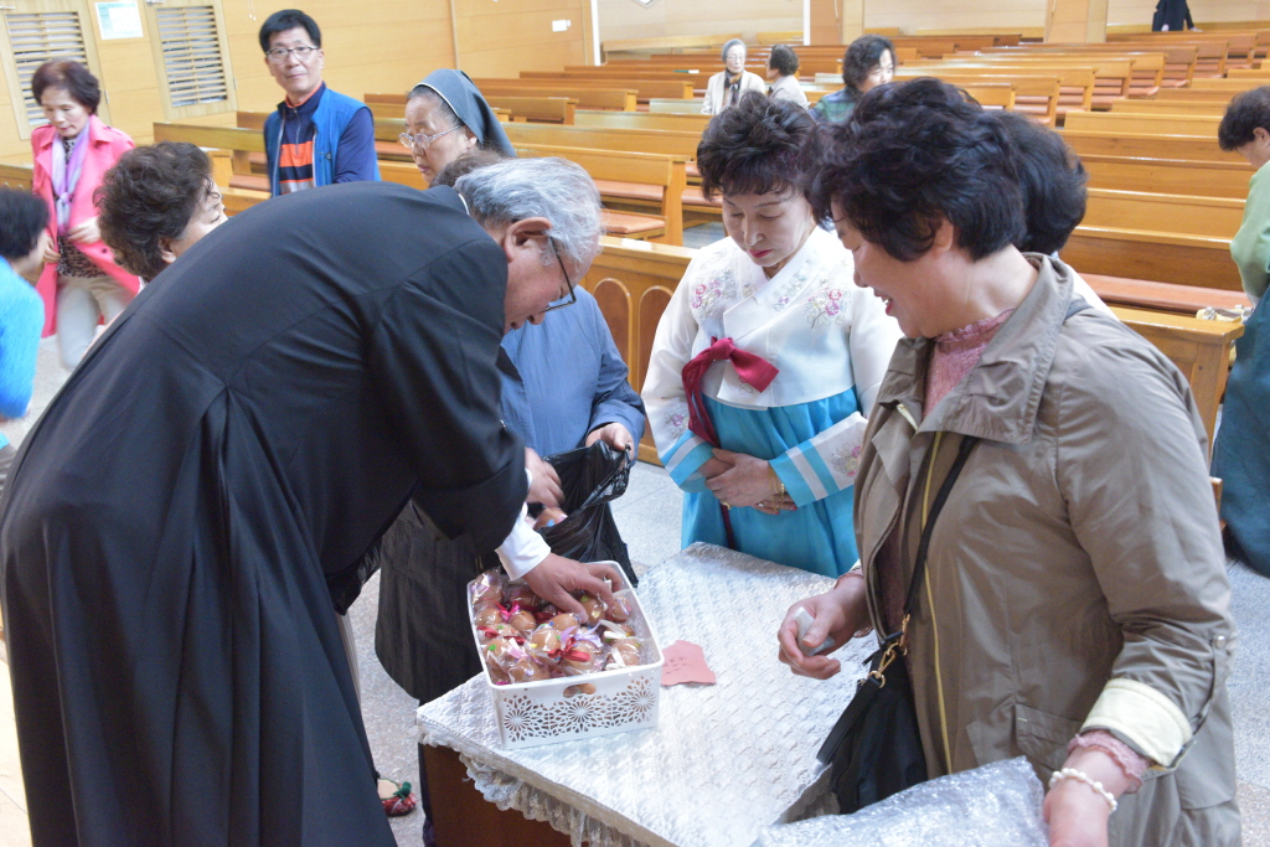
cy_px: 424
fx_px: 1129
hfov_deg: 58.7
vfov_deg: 41.1
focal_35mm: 32
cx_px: 635
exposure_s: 1/30
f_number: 6.3
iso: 8000
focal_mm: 32
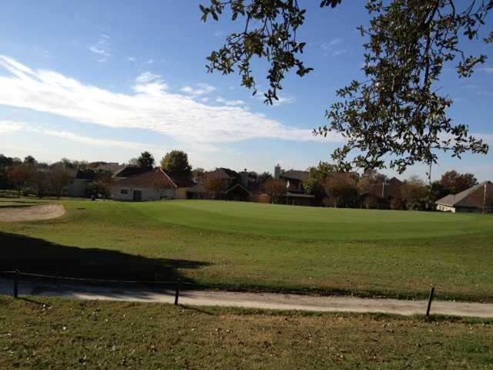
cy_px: 185
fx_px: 498
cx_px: 246
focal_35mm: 35
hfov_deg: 52.6
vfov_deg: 40.7
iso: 64
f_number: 2.4
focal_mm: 4.28
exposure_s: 1/2304
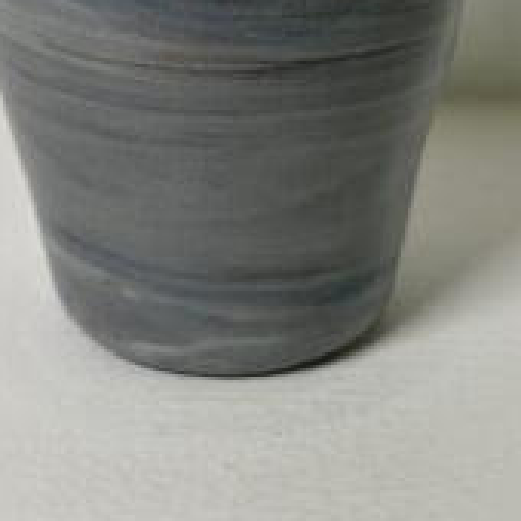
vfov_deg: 17.1
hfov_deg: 17.4
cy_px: 37
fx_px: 1703
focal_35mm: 100
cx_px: 202
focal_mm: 6.86
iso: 80
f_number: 1.78
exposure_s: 1/143
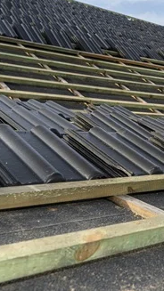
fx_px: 433
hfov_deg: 20.6
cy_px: 145
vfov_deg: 37.2
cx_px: 174
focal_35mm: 56
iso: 100
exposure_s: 1/100
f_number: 6.3
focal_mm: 35
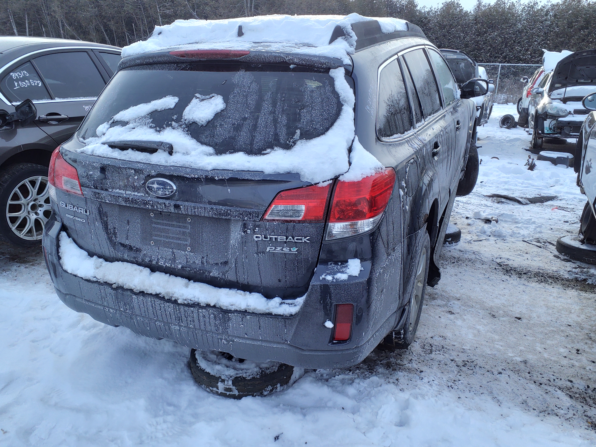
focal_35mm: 26
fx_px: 448
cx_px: 298
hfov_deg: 67.3
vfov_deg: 53.1
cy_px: 224
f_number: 1.9
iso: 40
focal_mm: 3.58
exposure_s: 1/166
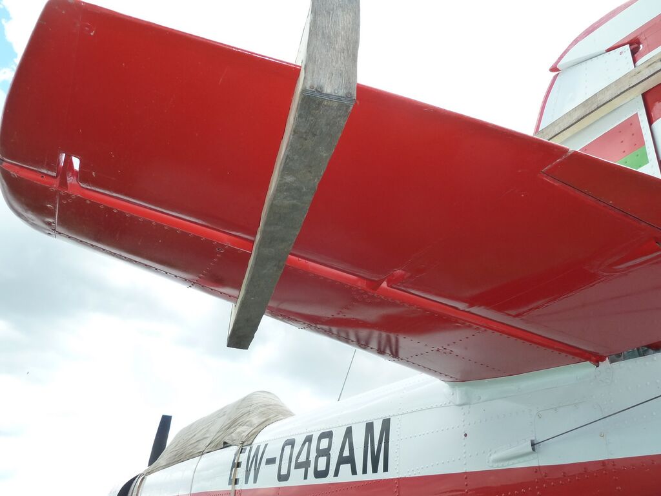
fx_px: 554
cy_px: 248
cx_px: 330
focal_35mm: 29
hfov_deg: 61.7
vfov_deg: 48.2
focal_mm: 4.7
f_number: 4
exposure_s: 1/250
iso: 160
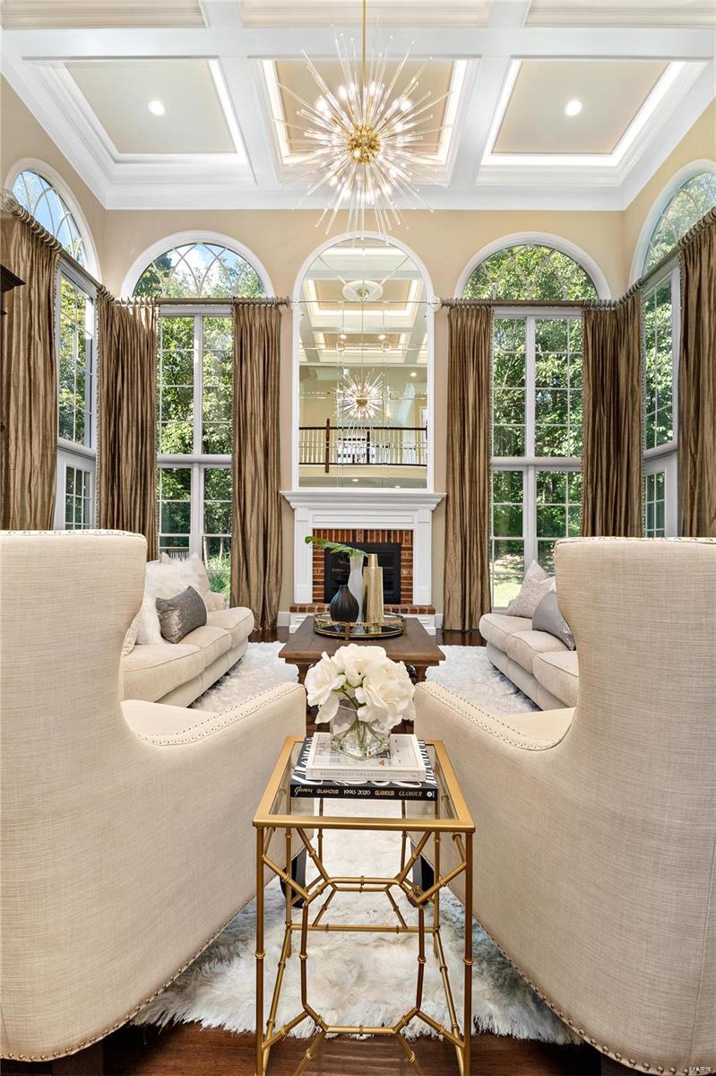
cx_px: 358
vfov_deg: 96.8
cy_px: 538
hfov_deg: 73.7
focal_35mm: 16
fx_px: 478
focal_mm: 8
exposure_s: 1/250
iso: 400
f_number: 7.1
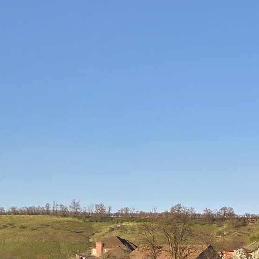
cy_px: 341
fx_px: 965
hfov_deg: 15.2
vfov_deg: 14.6
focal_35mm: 114
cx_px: 222
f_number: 1.8
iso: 25
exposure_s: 1/1148
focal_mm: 5.4
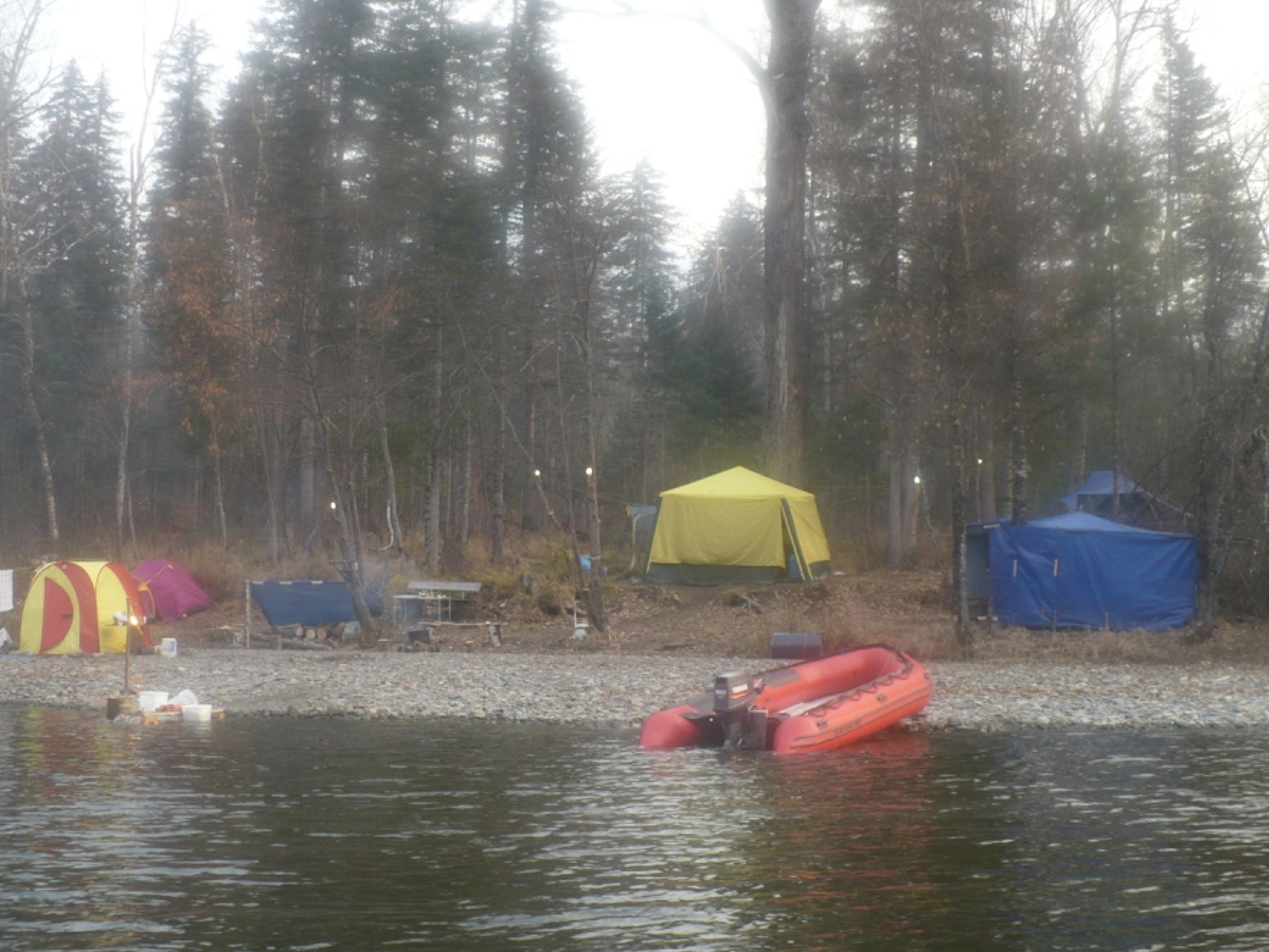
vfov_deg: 33.6
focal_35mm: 43
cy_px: 508
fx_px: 1577
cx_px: 572
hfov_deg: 43.8
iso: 100
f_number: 2.8
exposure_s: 1/160
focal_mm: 6.1
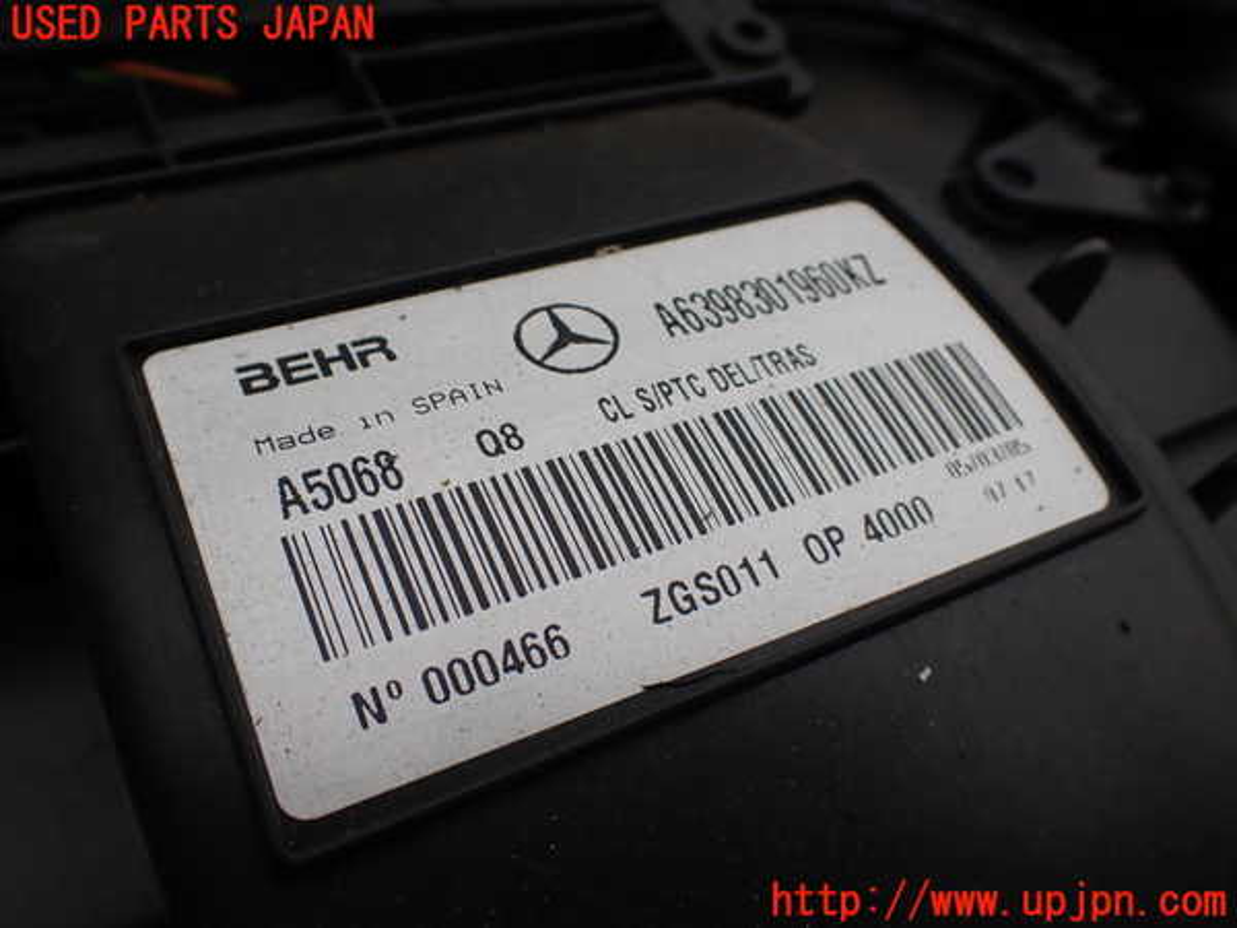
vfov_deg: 46.8
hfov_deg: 60.0
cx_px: 618
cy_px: 464
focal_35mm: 30
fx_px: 1072
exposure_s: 1/250
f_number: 3.2
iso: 100
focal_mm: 5.4
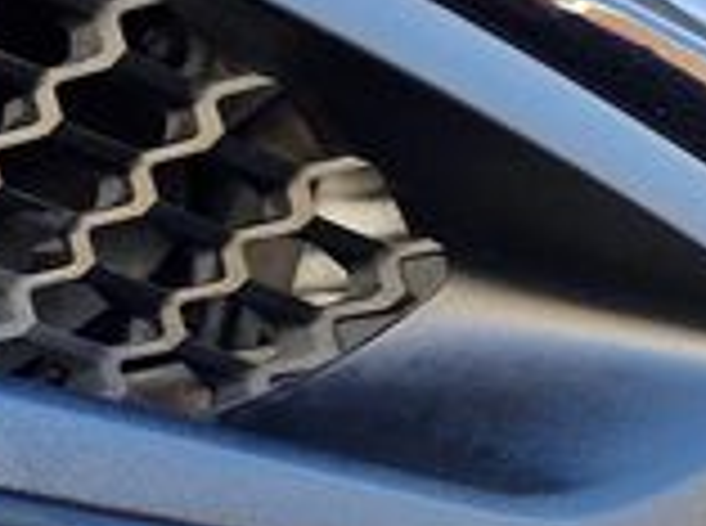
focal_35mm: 94
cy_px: 926
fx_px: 1913
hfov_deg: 17.1
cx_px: -571
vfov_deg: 14.0
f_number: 1.8
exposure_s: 1/180
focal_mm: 5.4
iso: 80
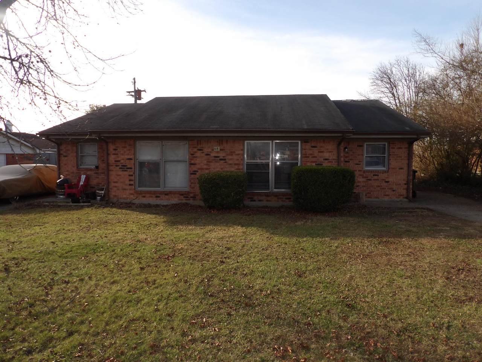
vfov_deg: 56.8
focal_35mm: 24
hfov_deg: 71.6
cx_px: 241
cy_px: 181
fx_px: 334
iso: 100
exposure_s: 1/451
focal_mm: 4.3
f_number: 3.2
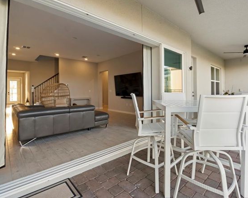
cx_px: 129
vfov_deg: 73.8
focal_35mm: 18
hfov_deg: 86.3
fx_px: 132
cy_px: 95
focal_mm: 10
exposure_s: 1/4
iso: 100
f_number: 8
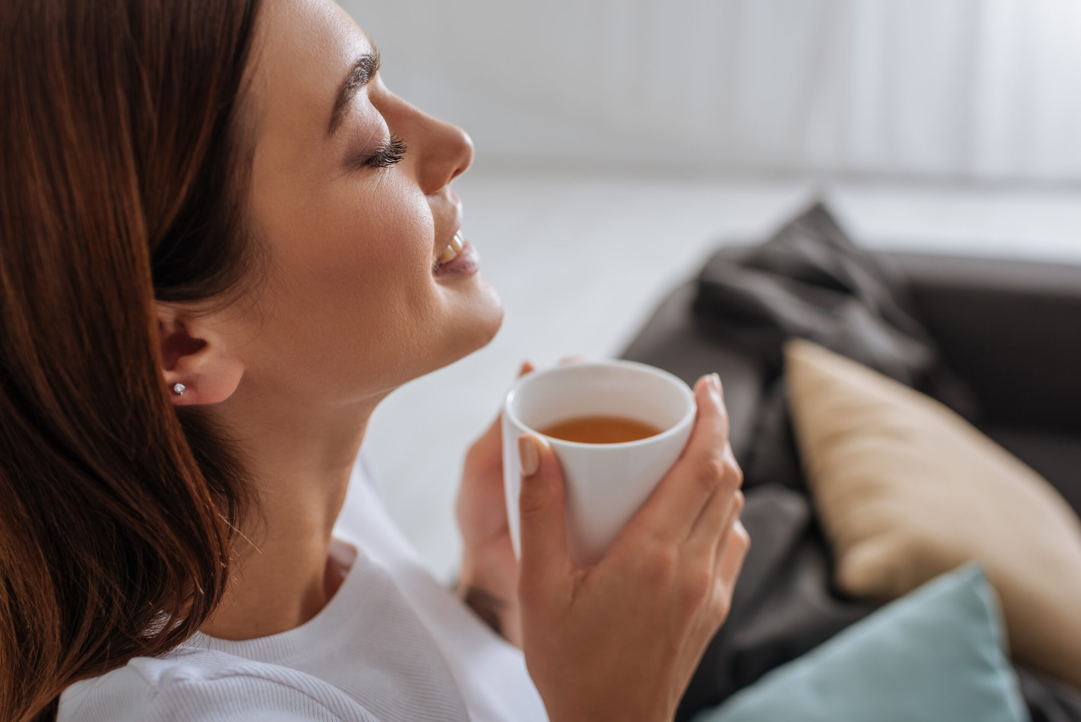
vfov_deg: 37.9
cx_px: 540
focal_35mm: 35
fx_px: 1051
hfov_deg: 54.4
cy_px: 361
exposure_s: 1/200
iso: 100
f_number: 3.2
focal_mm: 35
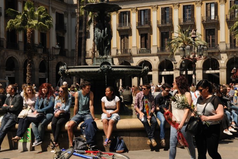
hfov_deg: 36.8
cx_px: 135
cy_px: 80
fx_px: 357
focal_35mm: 54
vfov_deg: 25.1
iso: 320
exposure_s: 1/125
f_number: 18
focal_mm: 38
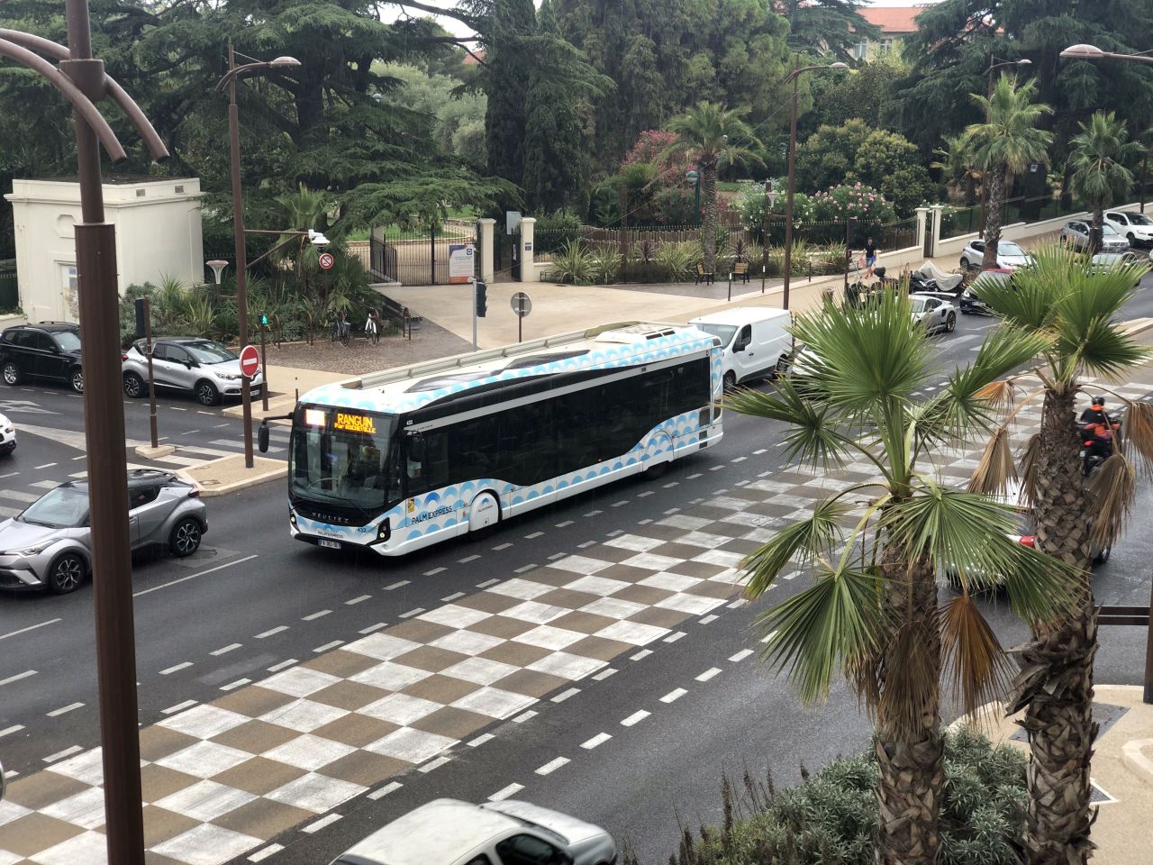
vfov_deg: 28.0
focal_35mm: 52
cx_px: 576
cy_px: 432
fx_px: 1732
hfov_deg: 36.8
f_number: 2.4
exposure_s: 1/111
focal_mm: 6
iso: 16
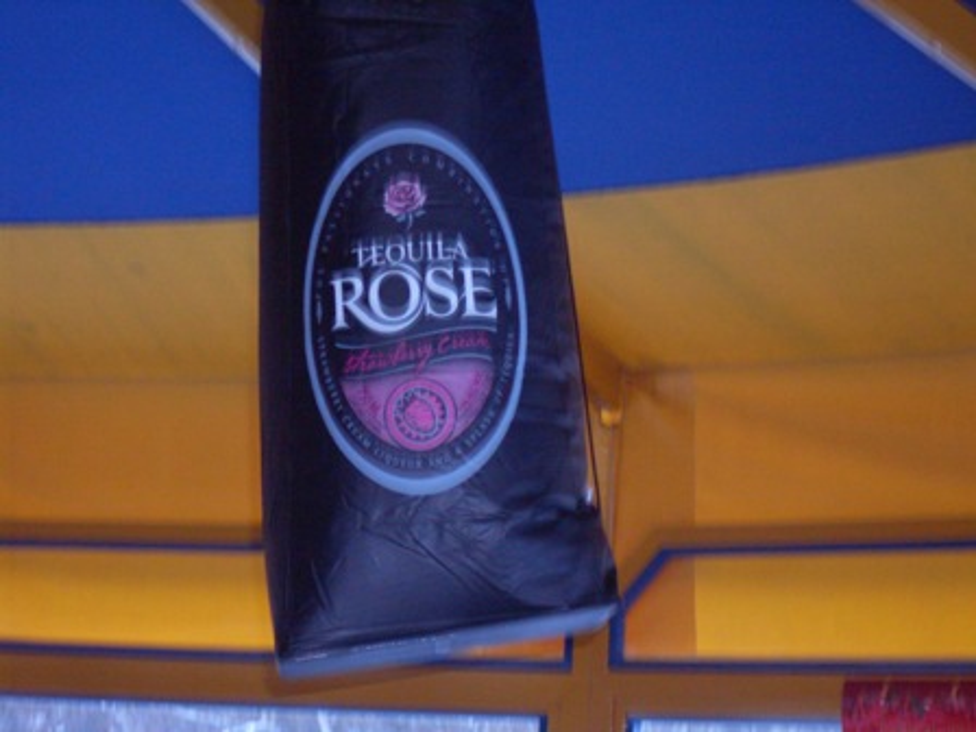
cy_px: 366
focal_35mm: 114
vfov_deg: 13.0
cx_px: 488
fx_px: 3214
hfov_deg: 17.3
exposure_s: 1/60
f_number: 5.2
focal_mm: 18.9
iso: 240
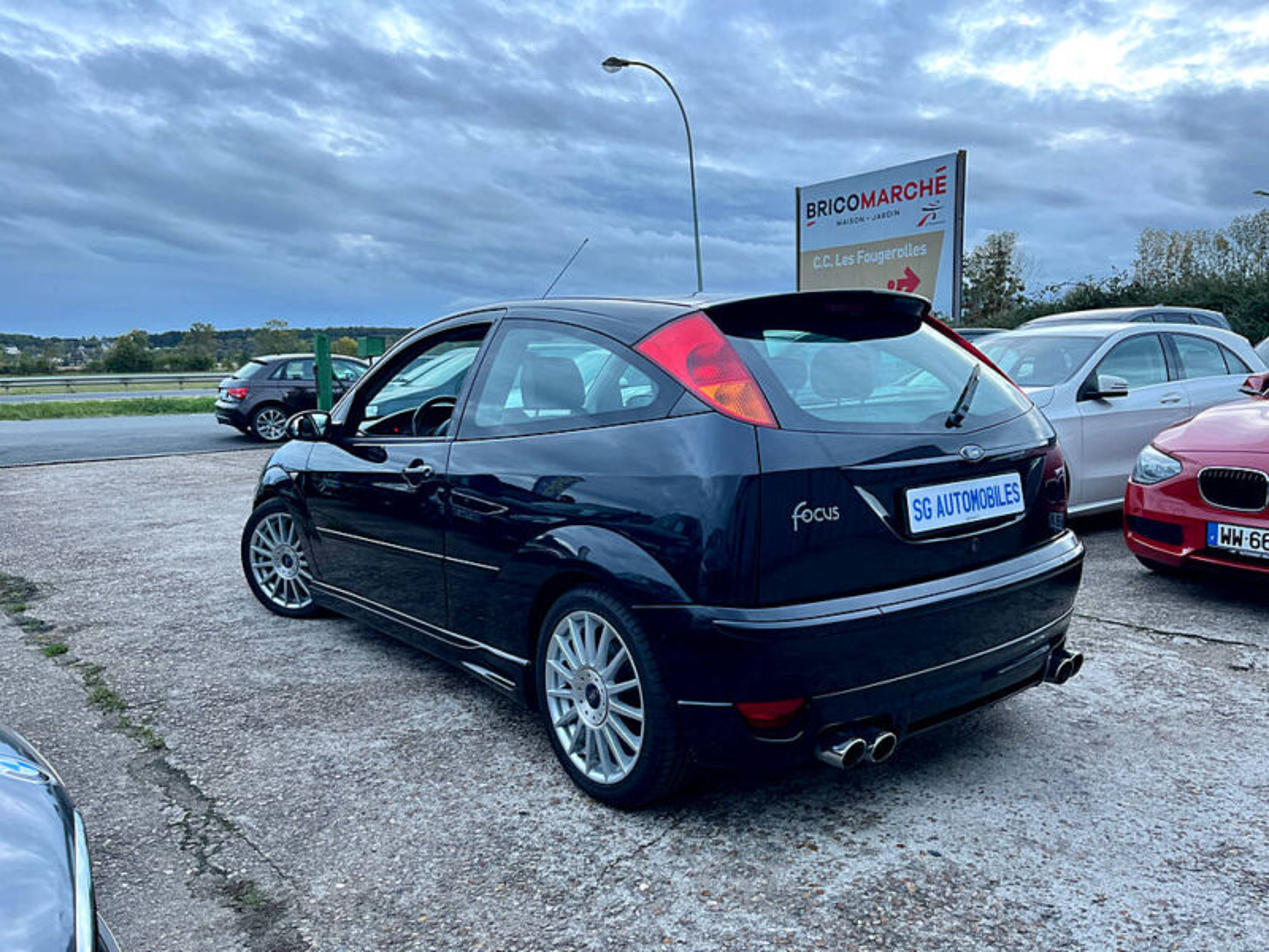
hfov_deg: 67.3
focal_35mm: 26
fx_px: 953
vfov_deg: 53.1
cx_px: 634
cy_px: 476
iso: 125
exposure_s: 1/92
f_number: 1.6
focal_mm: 5.1
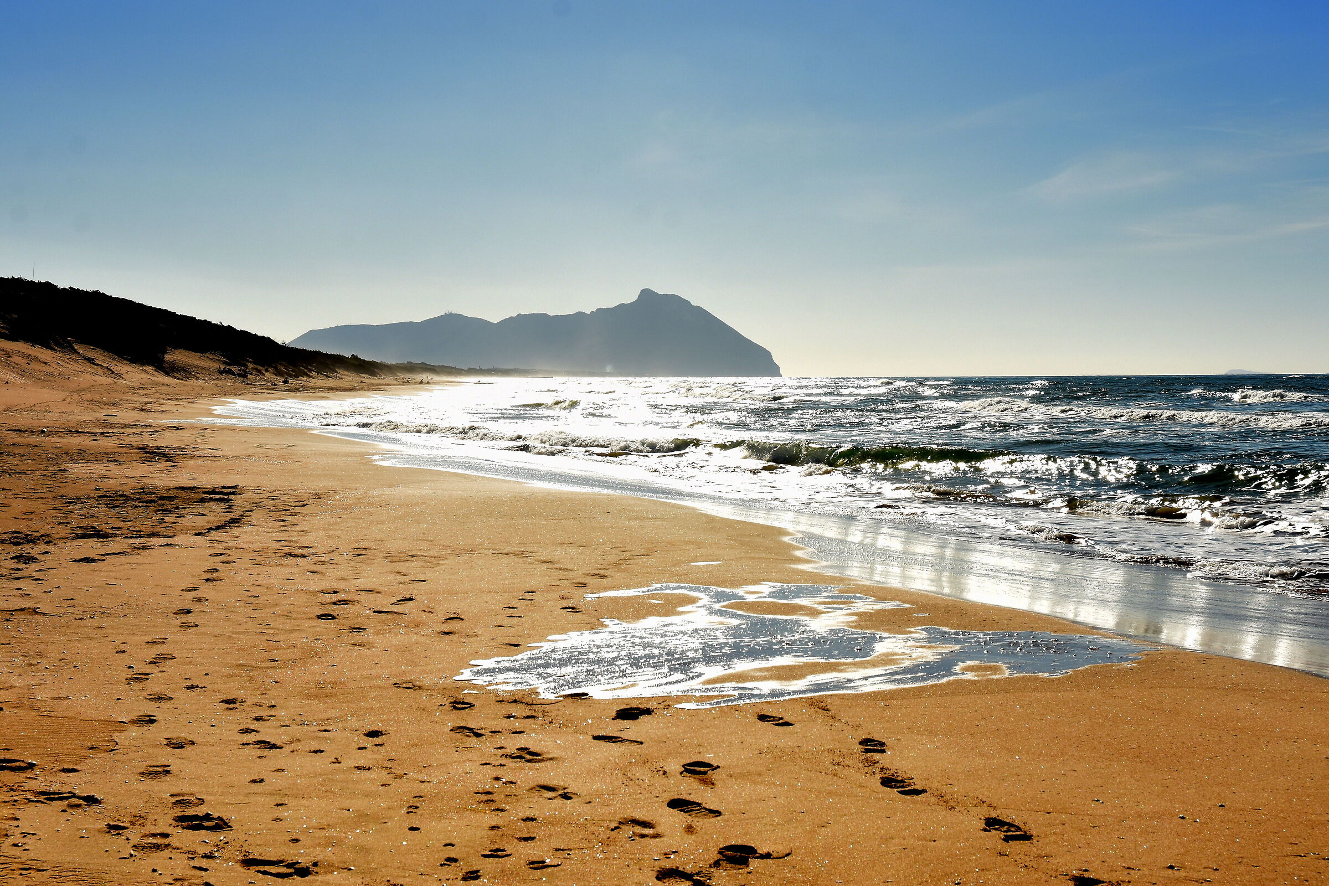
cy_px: 443
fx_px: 1716
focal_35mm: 46
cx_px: 664
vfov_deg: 28.9
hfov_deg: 42.3
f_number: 8
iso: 250
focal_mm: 31
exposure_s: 1/800
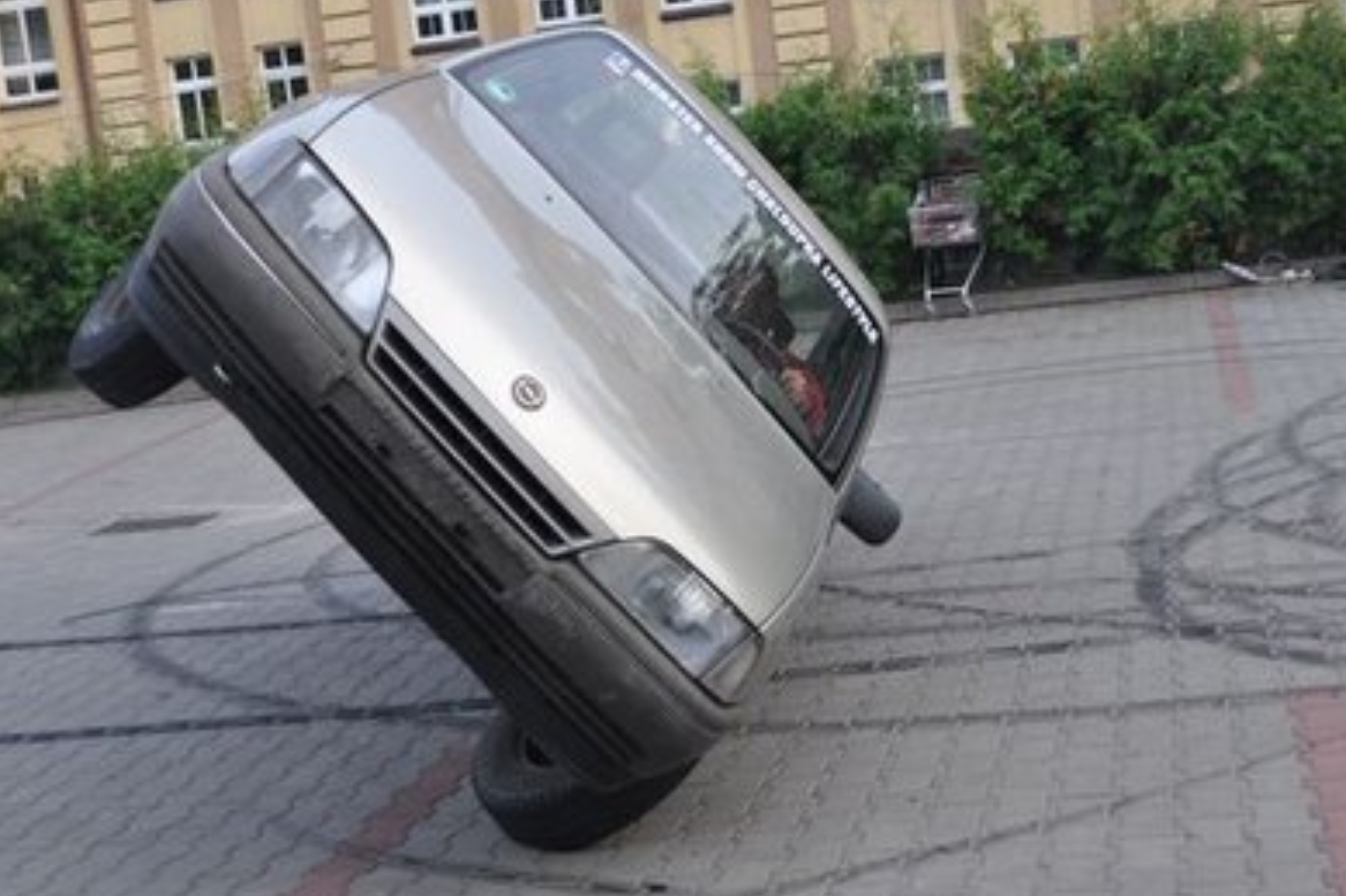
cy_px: 337
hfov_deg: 36.2
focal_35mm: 55
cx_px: 725
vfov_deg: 24.5
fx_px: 2055
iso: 320
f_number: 6.3
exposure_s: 1/160
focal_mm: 22
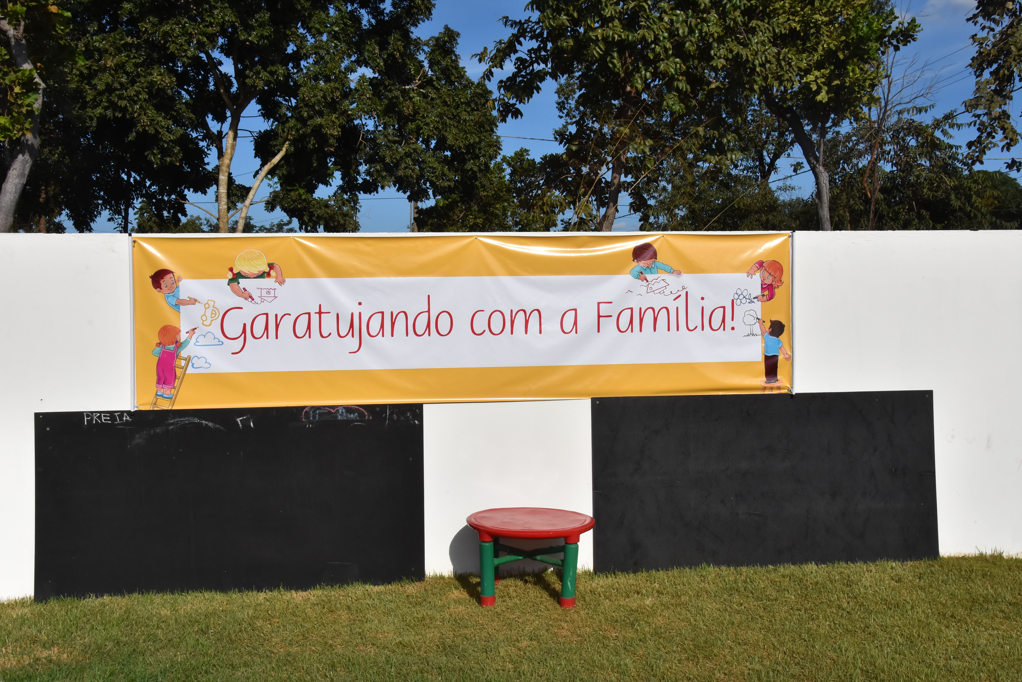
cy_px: 341
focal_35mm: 39
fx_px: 1107
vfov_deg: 34.2
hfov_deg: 49.5
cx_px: 511
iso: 800
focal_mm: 26
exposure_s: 1/1000
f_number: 16
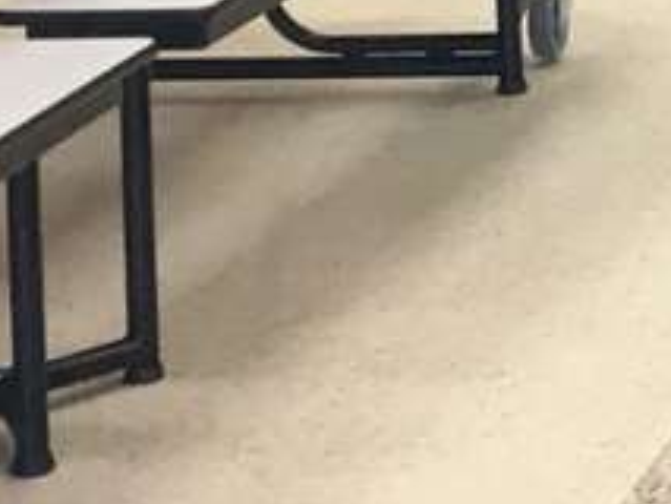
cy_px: -520
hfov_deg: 8.2
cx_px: 1761
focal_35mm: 218
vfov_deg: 6.6
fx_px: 4228
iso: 80
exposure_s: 1/30
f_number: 2.2
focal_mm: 4.15
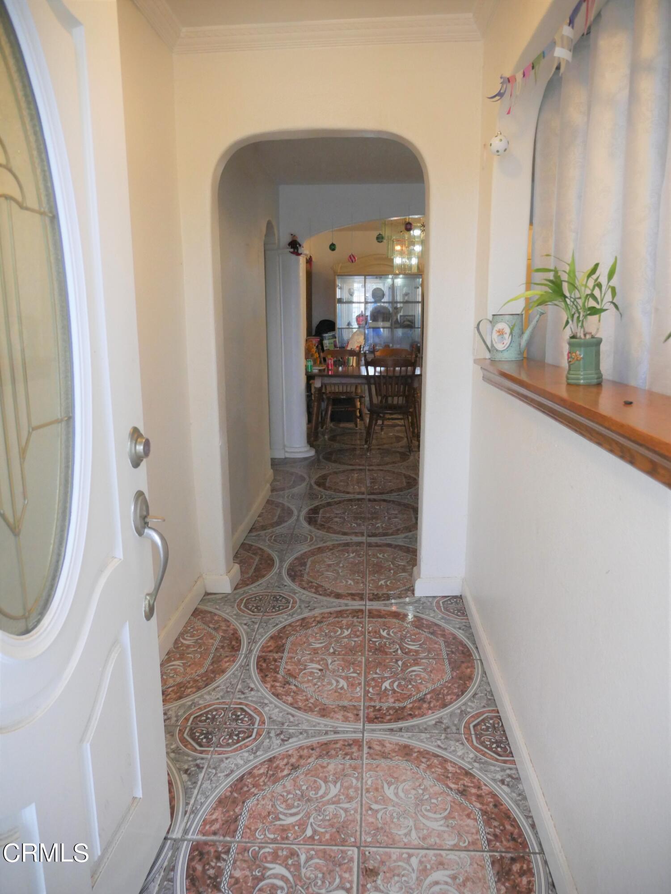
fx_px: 620
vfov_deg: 71.6
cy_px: 447
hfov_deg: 56.8
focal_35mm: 24
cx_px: 336
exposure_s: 1/60
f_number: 2.8
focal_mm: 12
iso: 2000
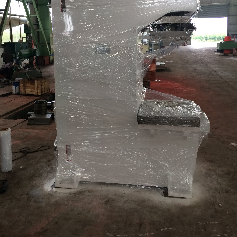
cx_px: 120
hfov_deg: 47.2
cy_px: 77
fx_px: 271
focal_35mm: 35
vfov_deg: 46.4
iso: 40
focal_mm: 4.15
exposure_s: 1/33
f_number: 2.2
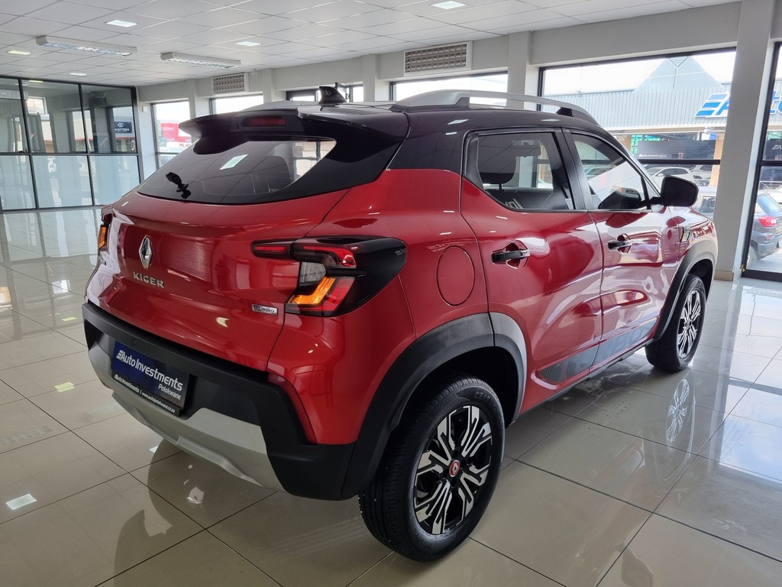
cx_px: 391
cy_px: 294
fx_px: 587
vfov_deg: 53.1
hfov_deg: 67.3
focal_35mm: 26
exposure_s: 1/100
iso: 64
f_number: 1.8
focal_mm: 5.4
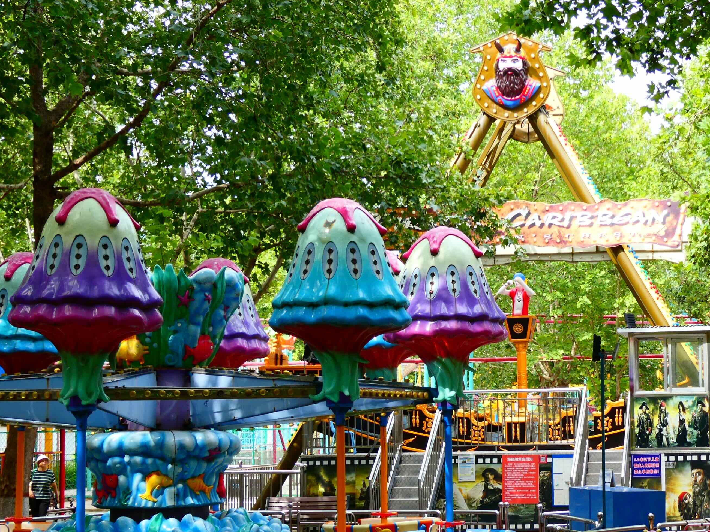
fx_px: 1579
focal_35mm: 77
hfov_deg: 25.1
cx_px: 505
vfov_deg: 19.1
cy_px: 307
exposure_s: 1/125
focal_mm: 9.6
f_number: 4.1
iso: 80
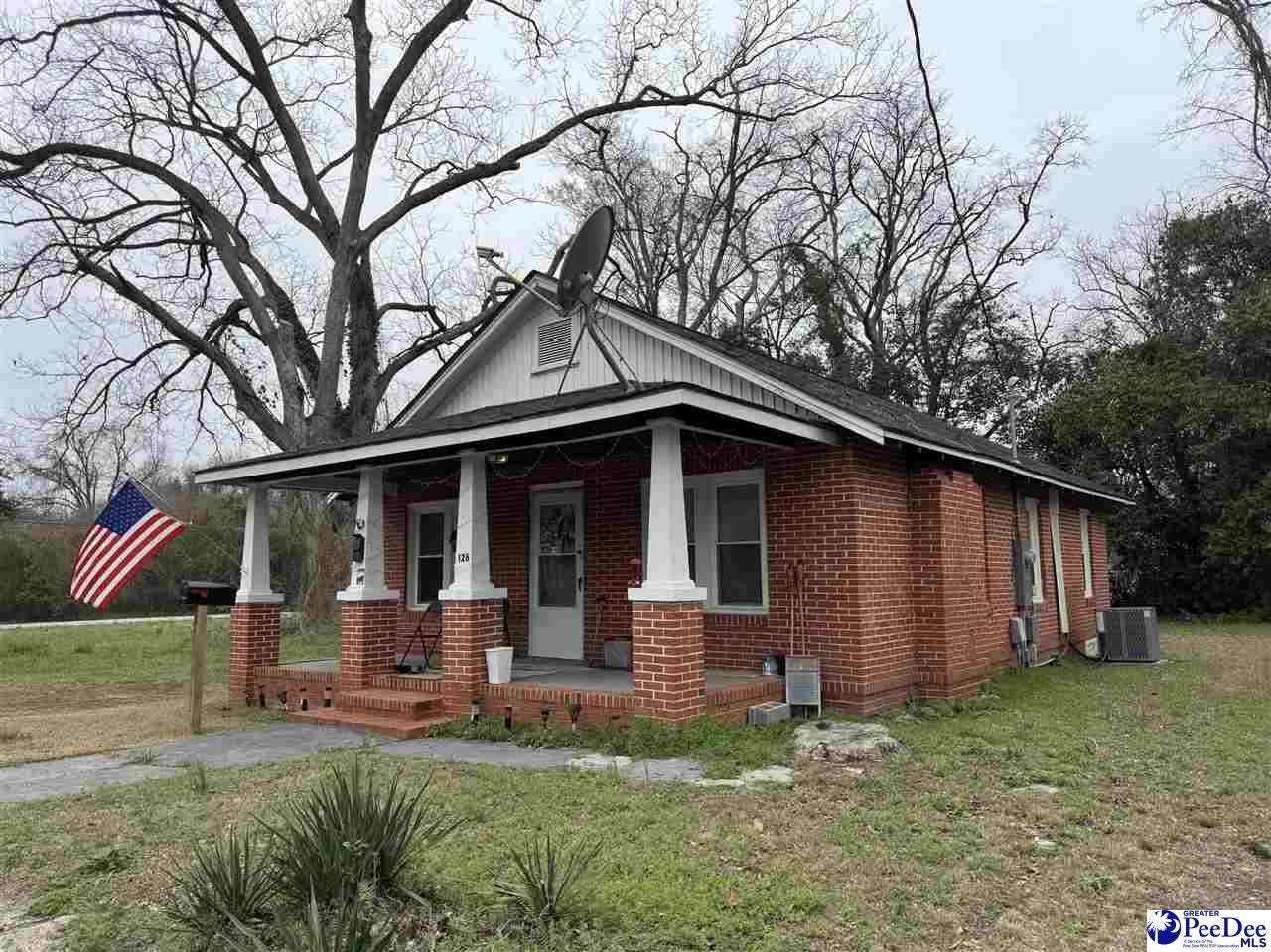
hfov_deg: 71.6
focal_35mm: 24
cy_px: 476
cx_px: 636
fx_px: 881
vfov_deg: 56.8
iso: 80
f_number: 1.78
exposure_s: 1/3096
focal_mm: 6.76
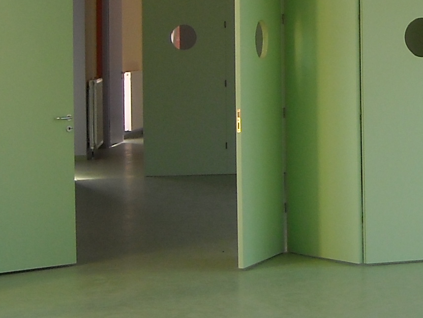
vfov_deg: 11.7
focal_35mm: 125
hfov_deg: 15.3
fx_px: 1527
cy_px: 6
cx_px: 496
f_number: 2.8
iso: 64
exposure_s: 1/161
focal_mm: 5.7
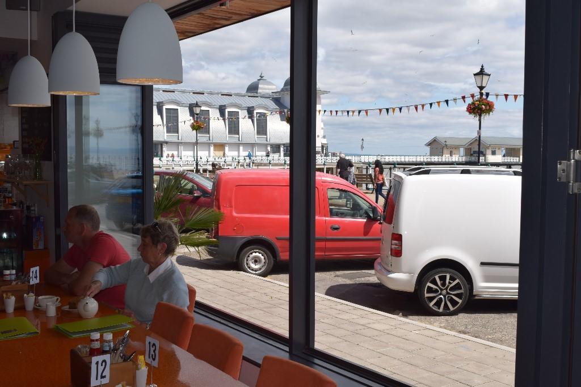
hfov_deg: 46.4
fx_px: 678
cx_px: 290
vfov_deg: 31.9
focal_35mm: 42
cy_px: 194
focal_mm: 28
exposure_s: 1/200
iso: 100
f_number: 11
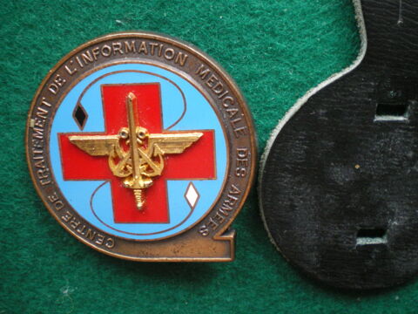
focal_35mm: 38
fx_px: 459
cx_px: 209
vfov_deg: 37.7
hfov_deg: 49.0
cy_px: 157
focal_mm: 6.3
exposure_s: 1/13
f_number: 3.1
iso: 400
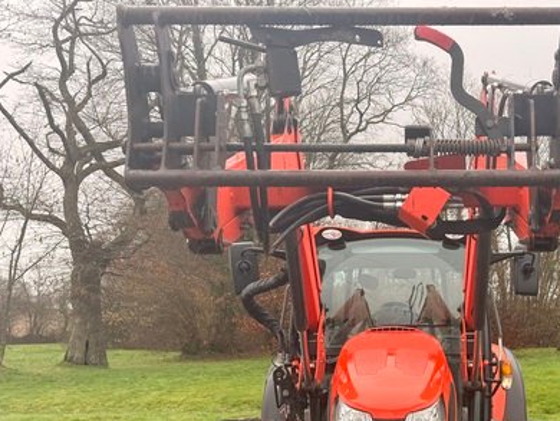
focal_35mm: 40
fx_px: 647
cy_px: 325
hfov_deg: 45.2
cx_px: 418
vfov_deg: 35.1
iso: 80
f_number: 1.78
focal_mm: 6.76
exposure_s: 1/395
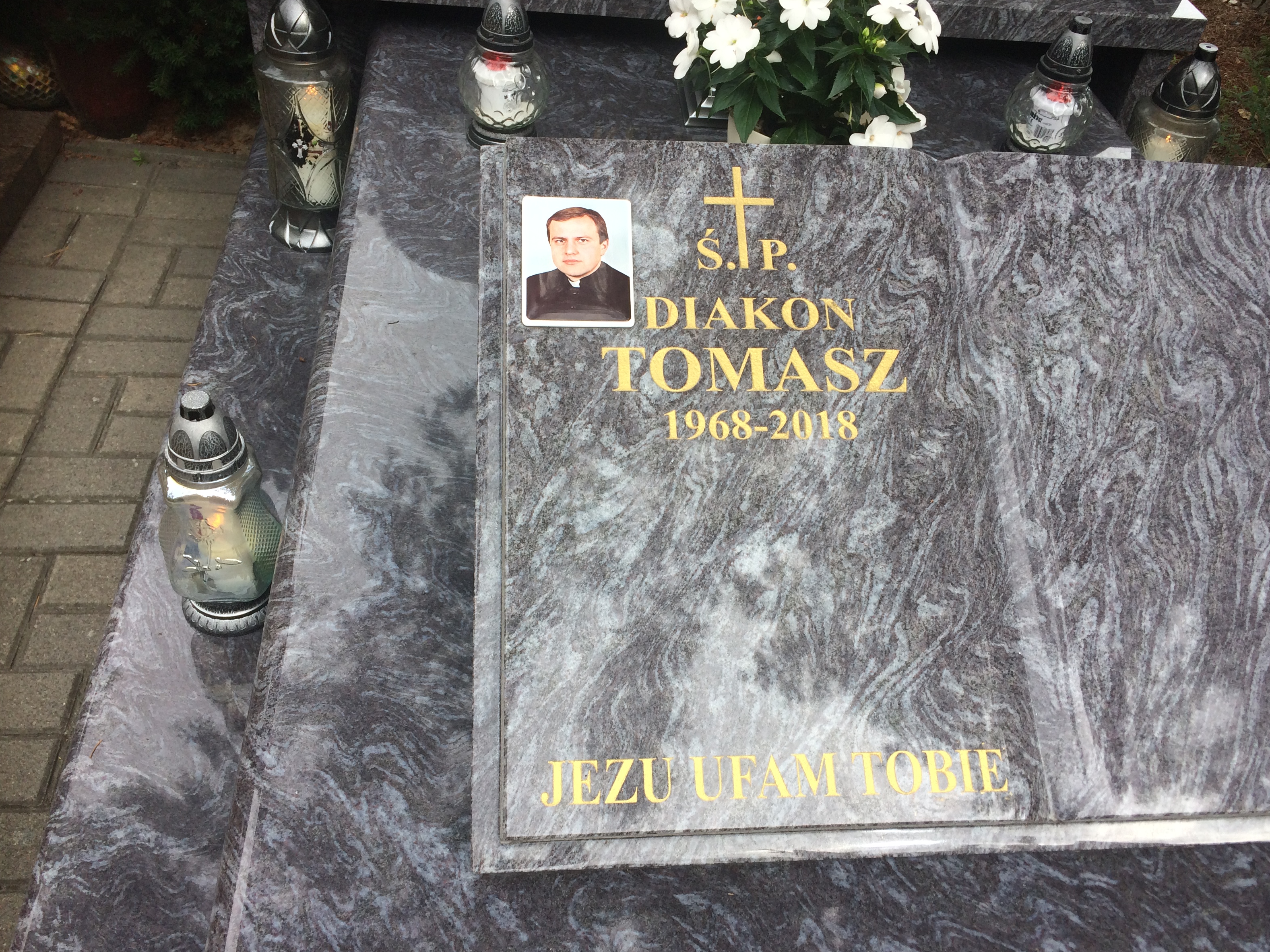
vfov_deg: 46.8
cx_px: 645
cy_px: 474
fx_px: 1101
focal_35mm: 30
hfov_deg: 60.0
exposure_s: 1/311
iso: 32
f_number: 2.2
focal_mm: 4.15
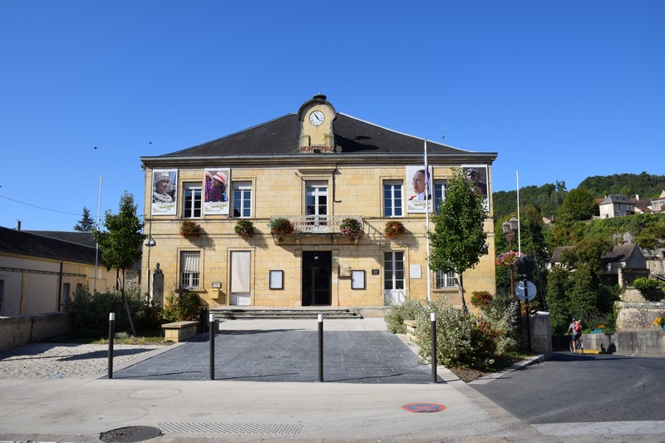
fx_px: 499
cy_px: 222
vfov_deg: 47.9
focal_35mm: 27
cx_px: 332
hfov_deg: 67.4
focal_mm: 18
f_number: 10
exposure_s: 1/400
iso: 200
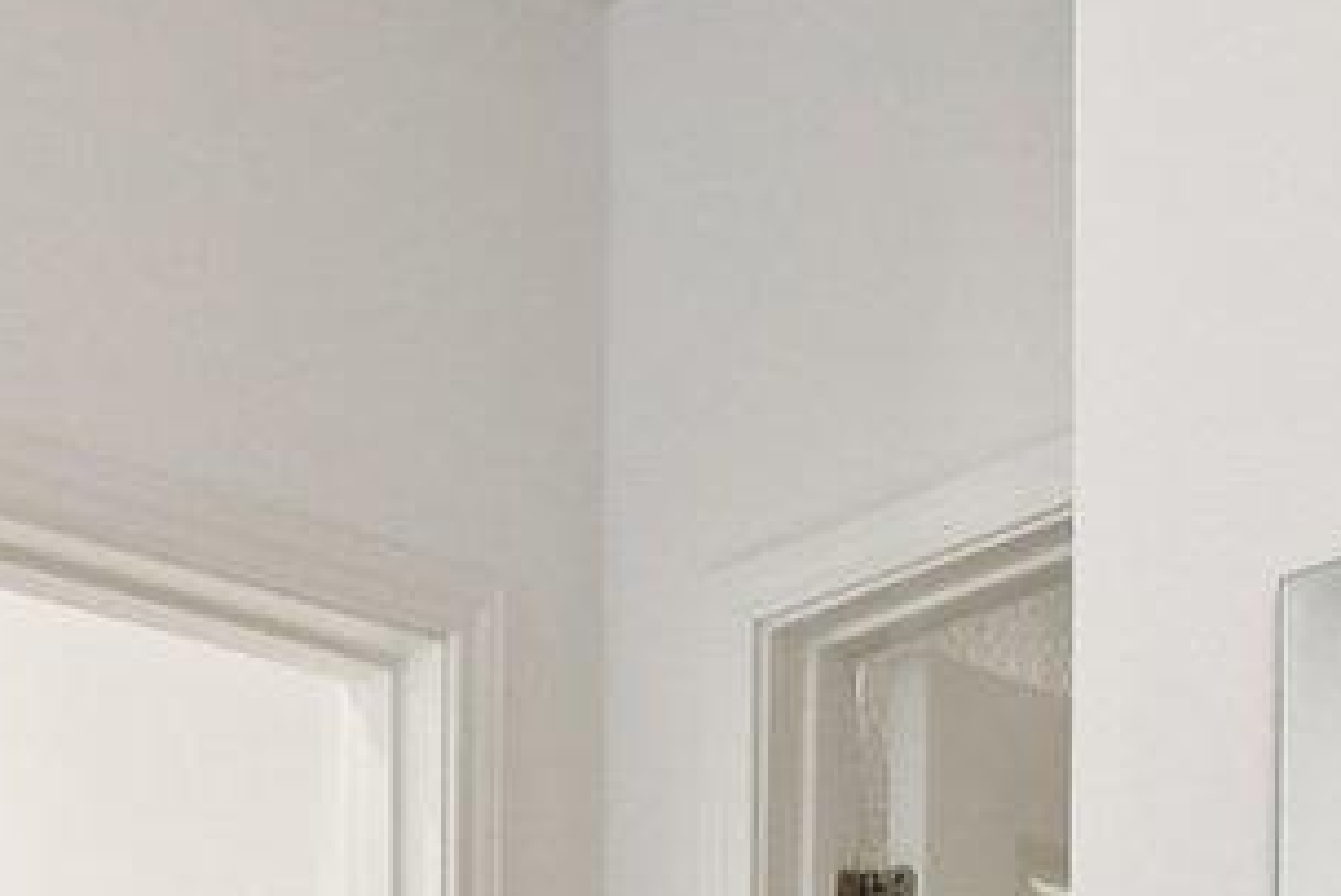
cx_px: -397
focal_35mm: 101
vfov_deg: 12.0
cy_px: 1838
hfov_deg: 18.8
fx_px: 3764
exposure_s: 1/13
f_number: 8
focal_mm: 10
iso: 400
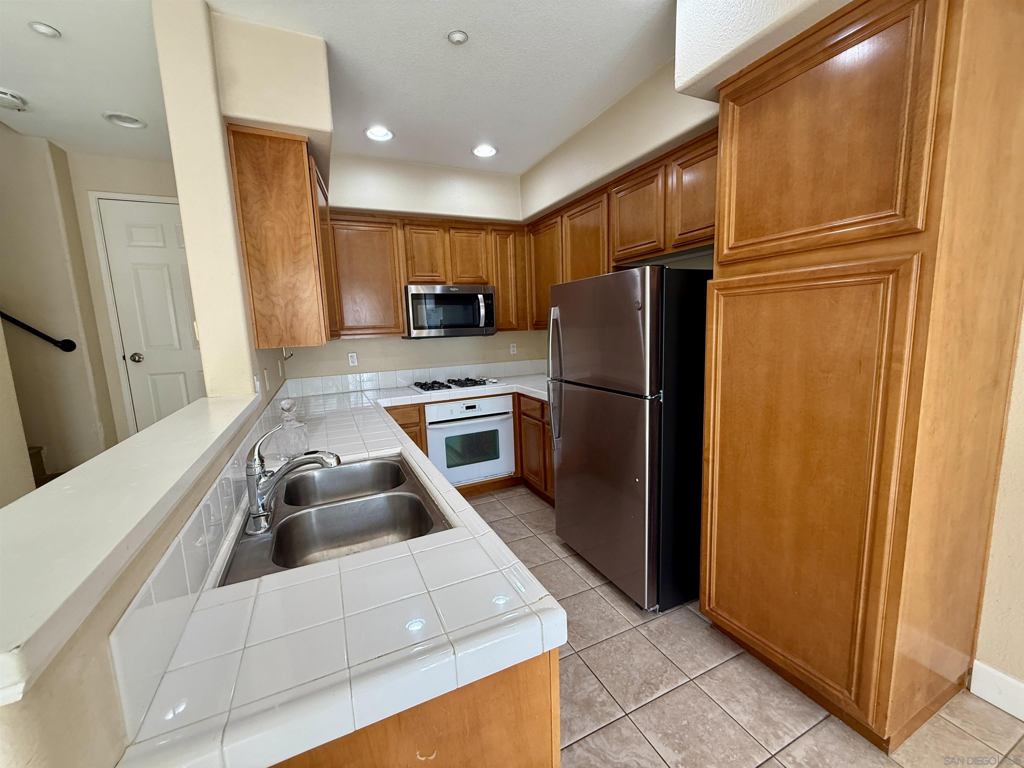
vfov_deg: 85.7
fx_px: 414
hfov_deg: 102.1
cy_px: 384
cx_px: 512
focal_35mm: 14
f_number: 2.2
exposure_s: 1/120
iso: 200
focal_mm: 2.22
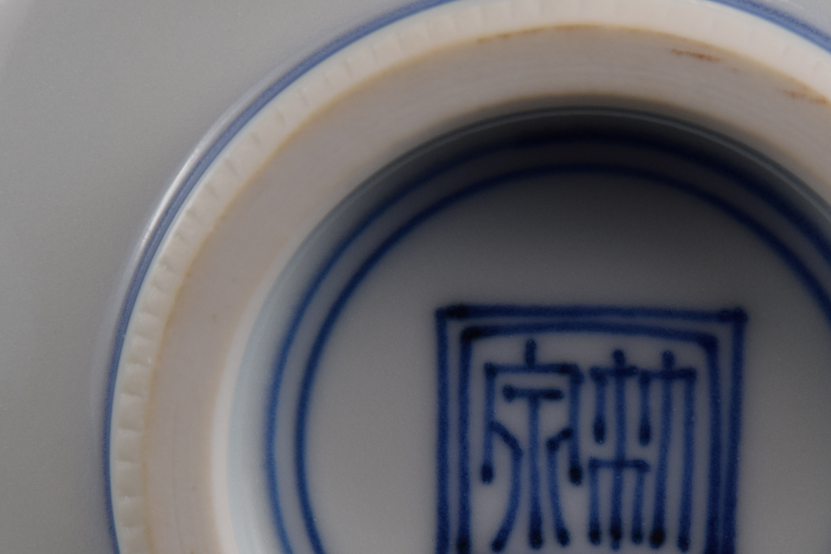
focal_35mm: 269
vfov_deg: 5.1
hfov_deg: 7.7
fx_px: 6210
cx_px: 585
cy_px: 363
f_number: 7.1
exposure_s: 1/60
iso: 250
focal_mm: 80
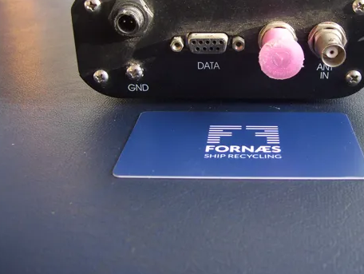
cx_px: 240
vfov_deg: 29.6
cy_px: 97
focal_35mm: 49
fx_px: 516
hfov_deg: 38.5
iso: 80
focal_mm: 6
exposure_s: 1/60
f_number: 2.7
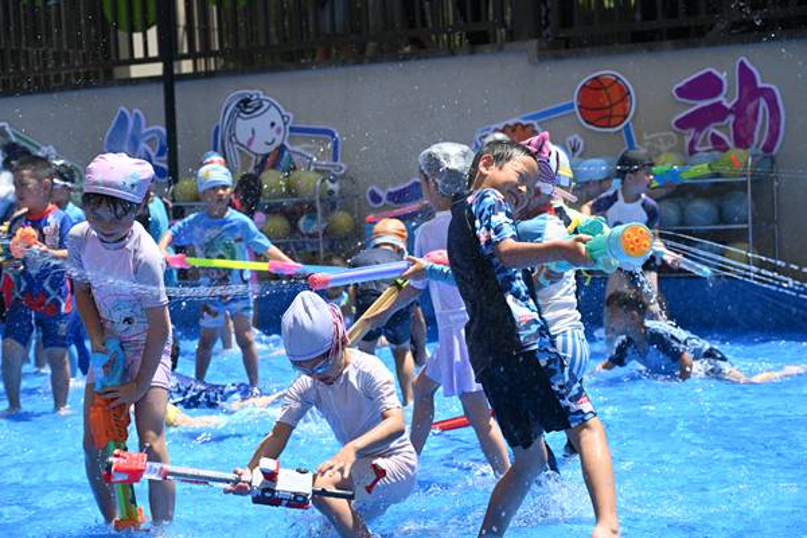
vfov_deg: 19.5
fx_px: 1569
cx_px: 404
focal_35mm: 70
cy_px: 269
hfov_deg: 28.8
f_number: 5.6
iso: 100
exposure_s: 1/500
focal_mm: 70
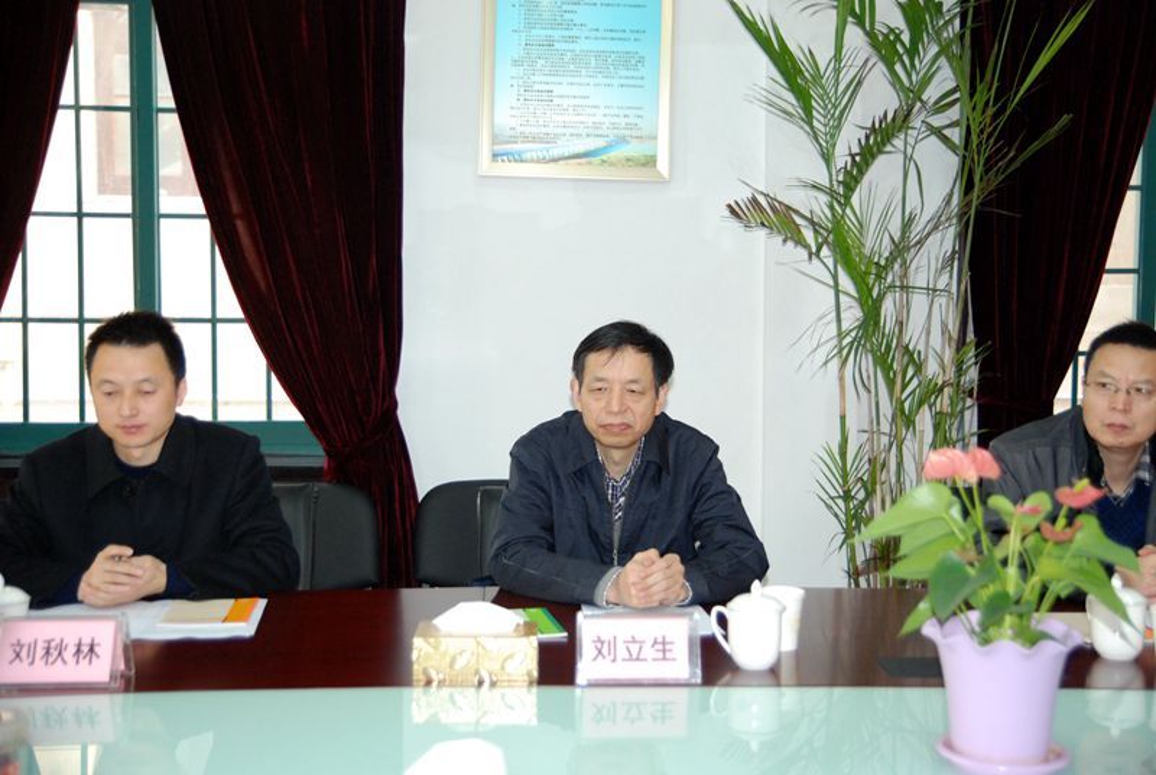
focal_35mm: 46
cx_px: 578
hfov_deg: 42.3
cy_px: 388
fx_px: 1495
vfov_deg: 29.0
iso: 800
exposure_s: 1/60
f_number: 2.8
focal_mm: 31
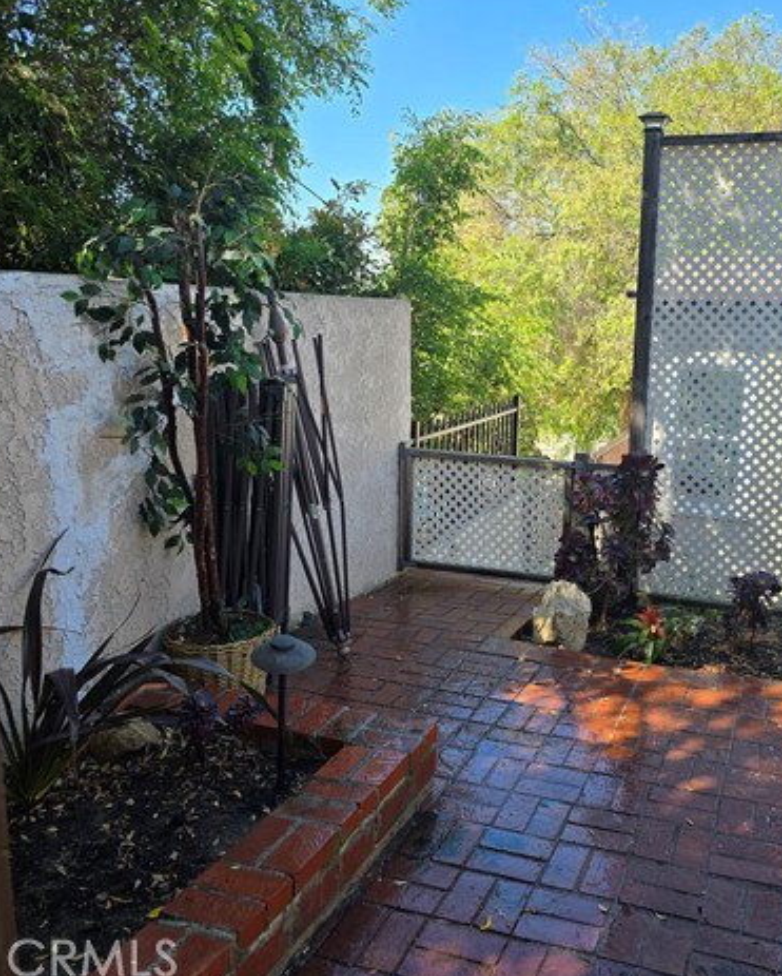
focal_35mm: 31
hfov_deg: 46.5
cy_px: 483
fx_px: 896
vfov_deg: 57.1
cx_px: 510
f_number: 1.7
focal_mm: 6.3
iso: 12
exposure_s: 1/261
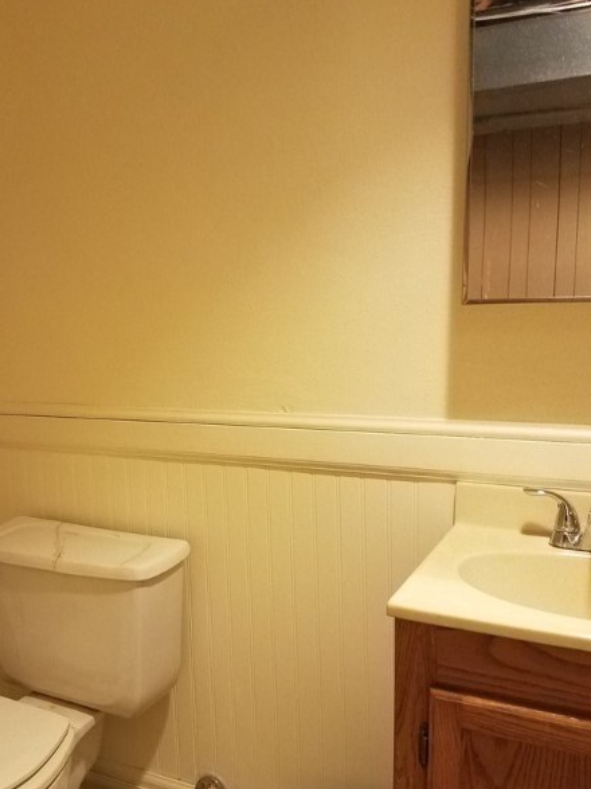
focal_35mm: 34
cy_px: 441
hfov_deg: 41.4
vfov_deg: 53.8
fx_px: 774
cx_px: 211
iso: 200
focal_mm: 4.2
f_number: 1.7
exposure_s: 1/17
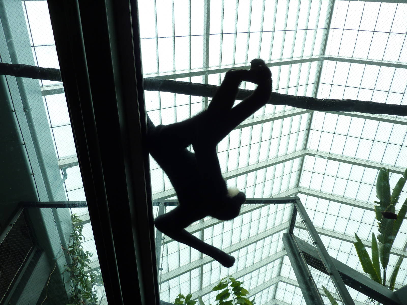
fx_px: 294
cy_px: 152
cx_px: 204
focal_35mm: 25
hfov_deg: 69.4
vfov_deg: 54.9
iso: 80
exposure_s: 1/500
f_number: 3.3
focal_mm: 4.1
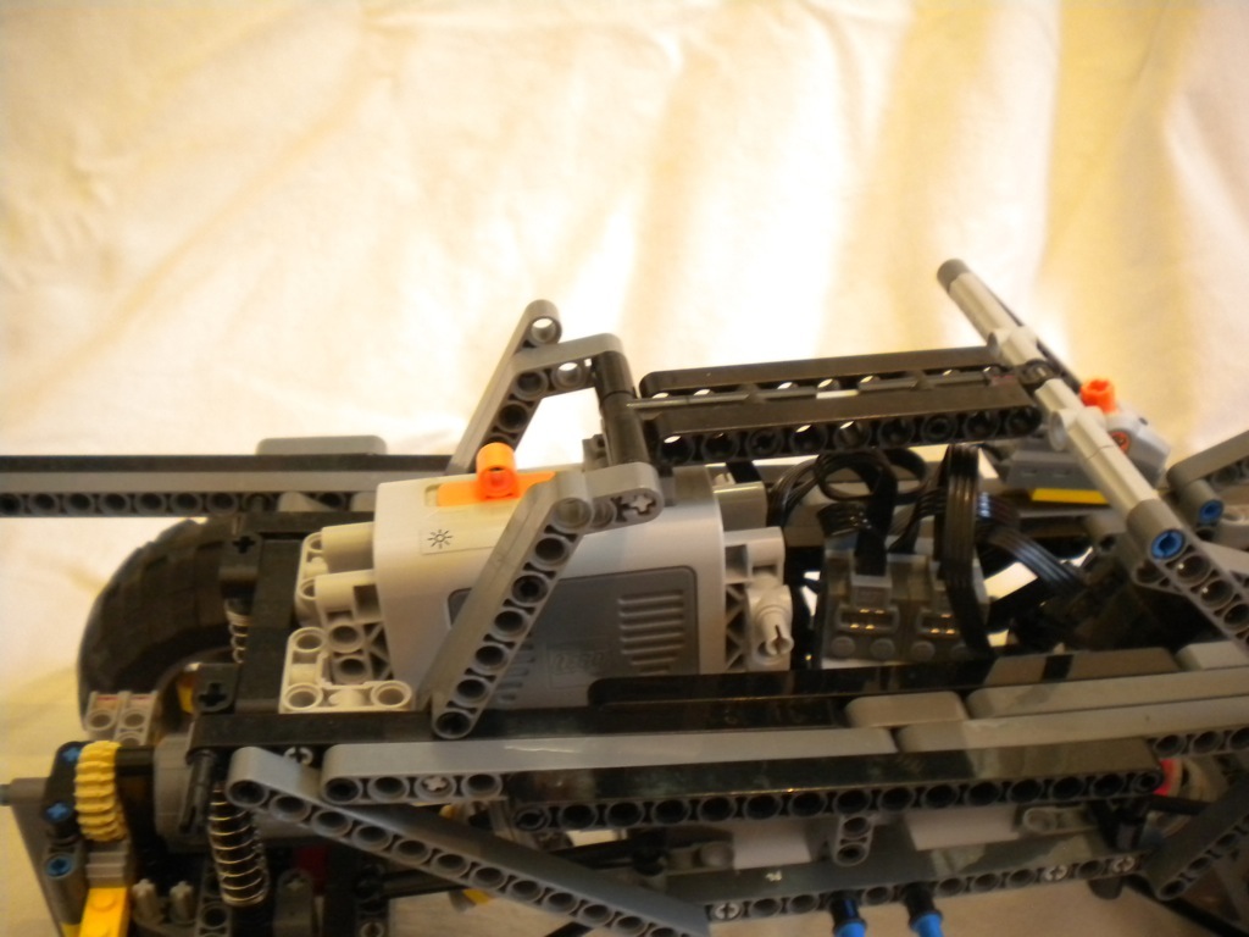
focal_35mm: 35
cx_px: 624
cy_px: 468
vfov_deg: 40.7
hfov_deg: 52.6
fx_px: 1263
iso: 400
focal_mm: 6.3
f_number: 3.1
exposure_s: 1/20.3
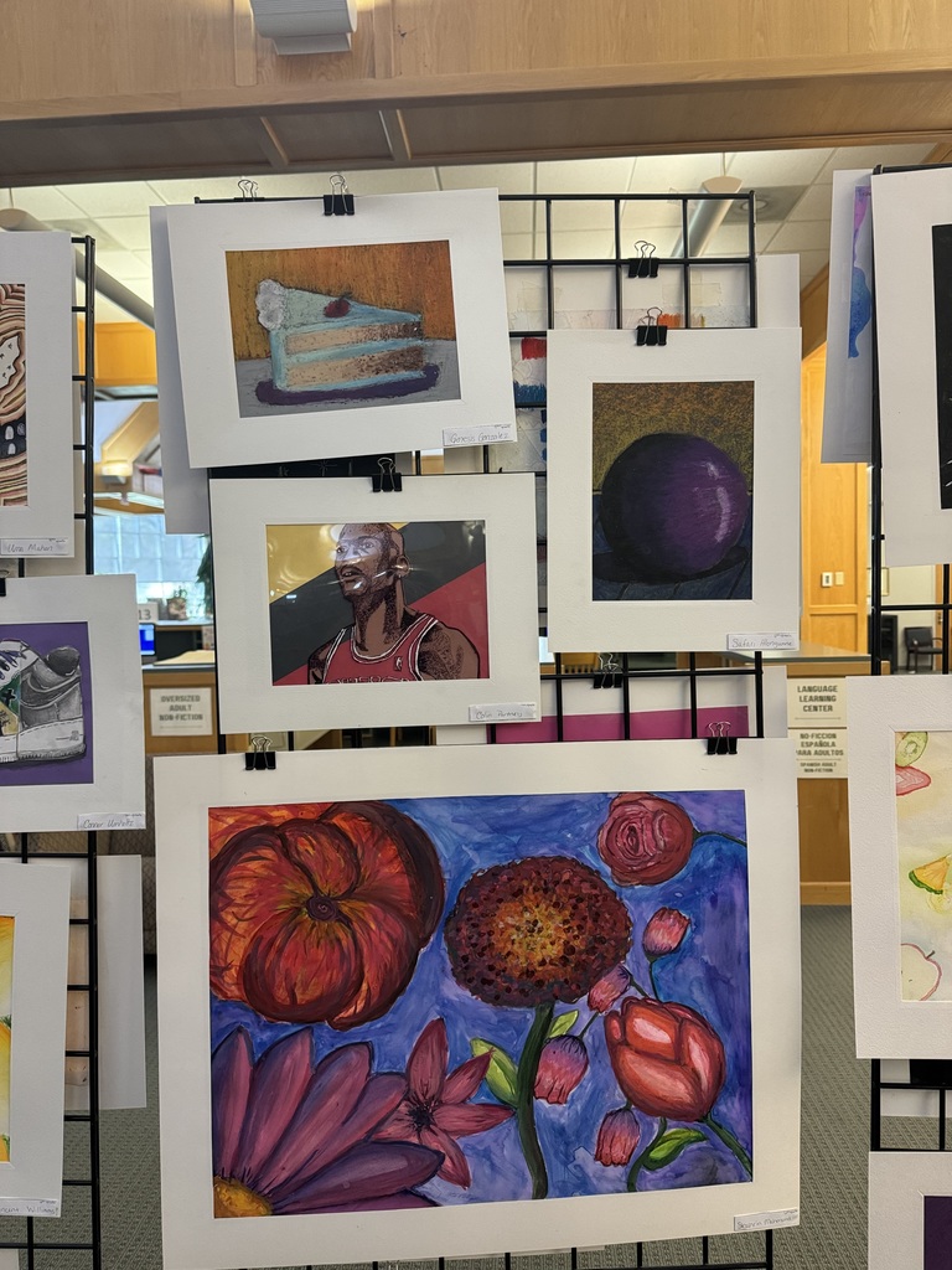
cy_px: 635
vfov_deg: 71.6
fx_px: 880
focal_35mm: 24
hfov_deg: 56.8
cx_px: 476
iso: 320
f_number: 1.78
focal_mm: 6.86
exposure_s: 1/60
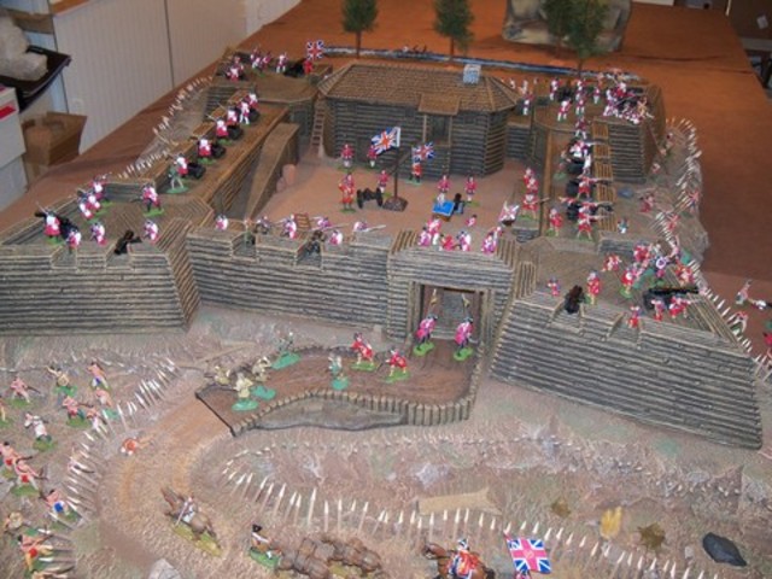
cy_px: 290
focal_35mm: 35
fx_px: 781
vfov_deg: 40.7
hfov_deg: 52.6
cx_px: 386
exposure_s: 1/30
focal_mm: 6.2
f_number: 3.5
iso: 200
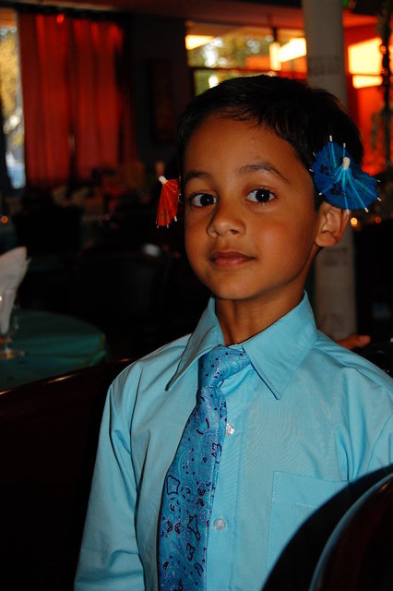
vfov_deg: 35.1
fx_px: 934
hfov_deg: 23.8
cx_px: 196
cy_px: 296
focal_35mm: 57
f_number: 4.8
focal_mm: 38
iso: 400
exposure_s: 1/60
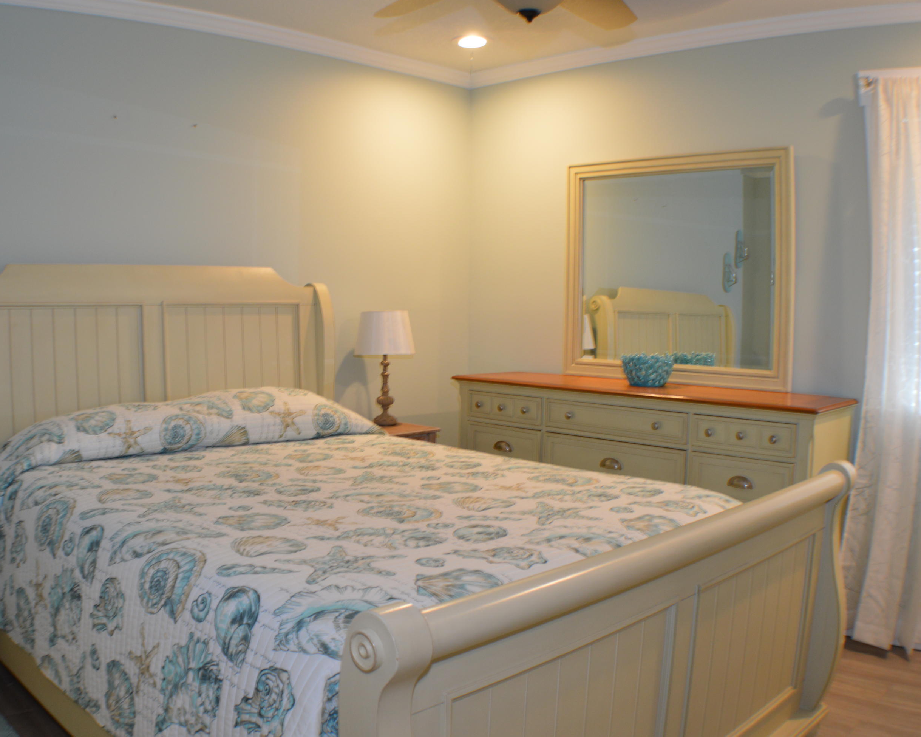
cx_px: 400
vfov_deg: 33.4
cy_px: 372
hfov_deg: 41.1
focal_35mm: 45
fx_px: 1227
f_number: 4.2
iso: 450
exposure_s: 1/15
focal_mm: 26
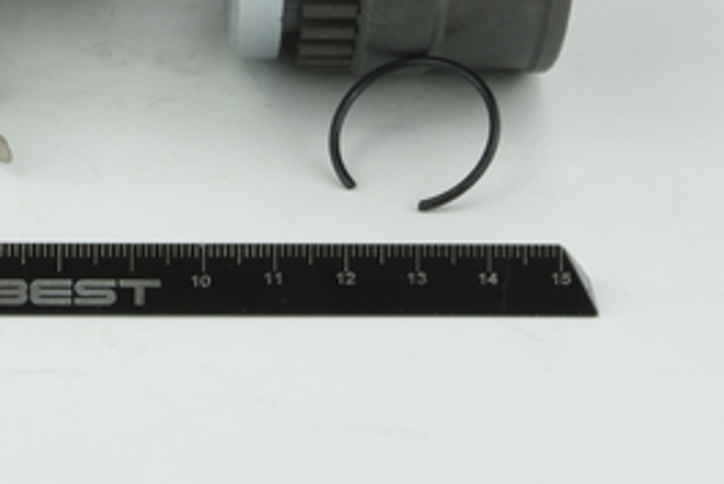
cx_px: 27
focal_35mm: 163
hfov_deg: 12.5
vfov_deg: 8.3
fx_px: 3280
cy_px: -145
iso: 64
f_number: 29
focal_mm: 60
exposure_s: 1/2.5
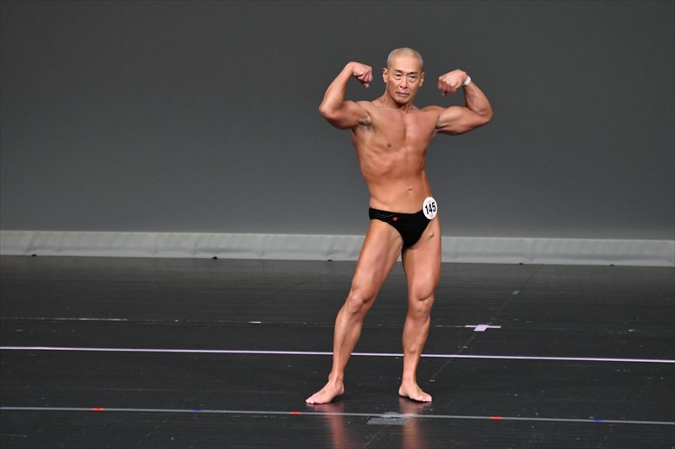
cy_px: 224
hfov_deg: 5.5
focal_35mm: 375
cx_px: 338
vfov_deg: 3.7
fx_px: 7028
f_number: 5.6
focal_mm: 250
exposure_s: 1/400
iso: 4000
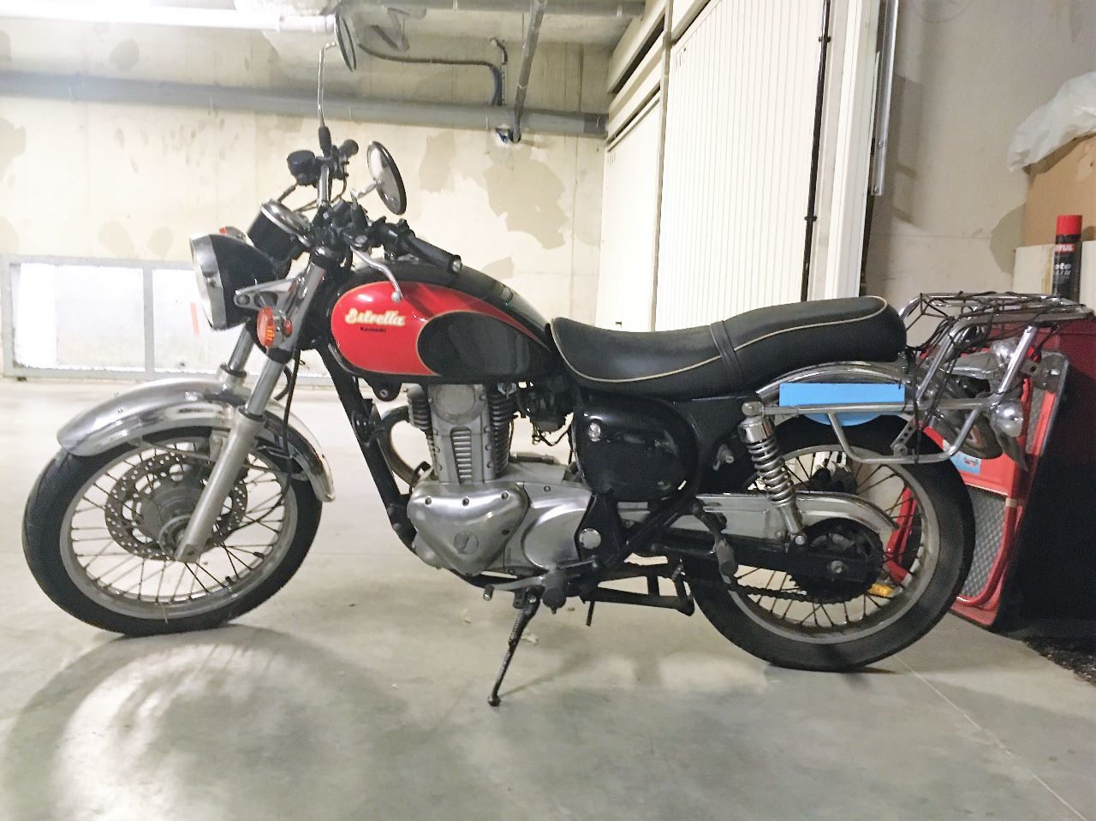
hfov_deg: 61.7
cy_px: 410
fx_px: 918
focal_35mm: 29
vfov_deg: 48.2
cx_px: 548
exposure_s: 1/17
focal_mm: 4.15
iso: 400
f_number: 2.2
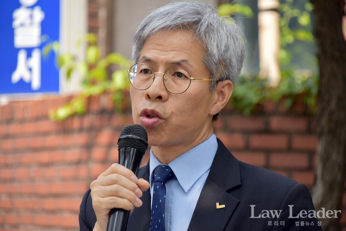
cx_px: 173
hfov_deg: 9.1
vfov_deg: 6.1
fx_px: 2163
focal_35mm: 225
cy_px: 116
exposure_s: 1/320
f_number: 6.3
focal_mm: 150
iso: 200
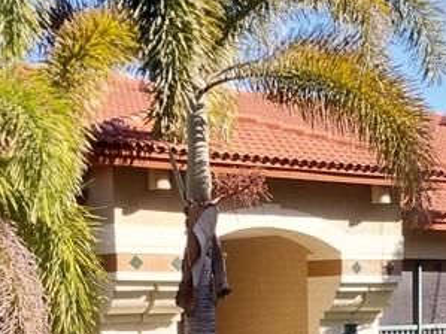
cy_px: 498
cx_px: 370
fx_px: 1146
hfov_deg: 21.7
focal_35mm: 89
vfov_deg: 15.3
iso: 20
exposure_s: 1/120
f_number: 1.8
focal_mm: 4
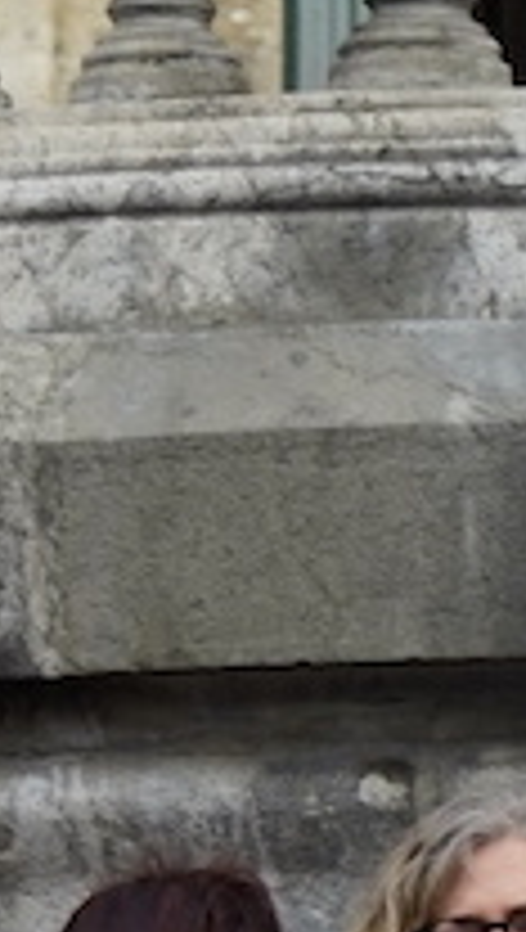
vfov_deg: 2.5
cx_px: -2976
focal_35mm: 848
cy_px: 1977
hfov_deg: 1.4
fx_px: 20950
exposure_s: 1/400
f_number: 4
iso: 200
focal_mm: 105
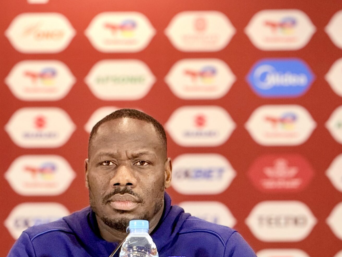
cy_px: 167
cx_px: 221
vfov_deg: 6.3
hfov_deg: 8.4
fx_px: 2322
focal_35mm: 235
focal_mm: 15.66
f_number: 2.8
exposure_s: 1/99
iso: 250
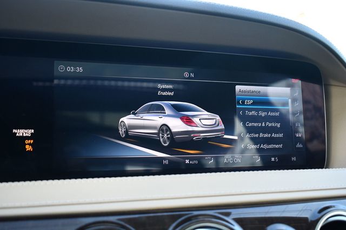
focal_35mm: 39
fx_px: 375
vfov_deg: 34.2
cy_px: 115
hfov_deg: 49.6
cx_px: 173
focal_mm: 26
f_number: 4
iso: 900
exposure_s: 1/125
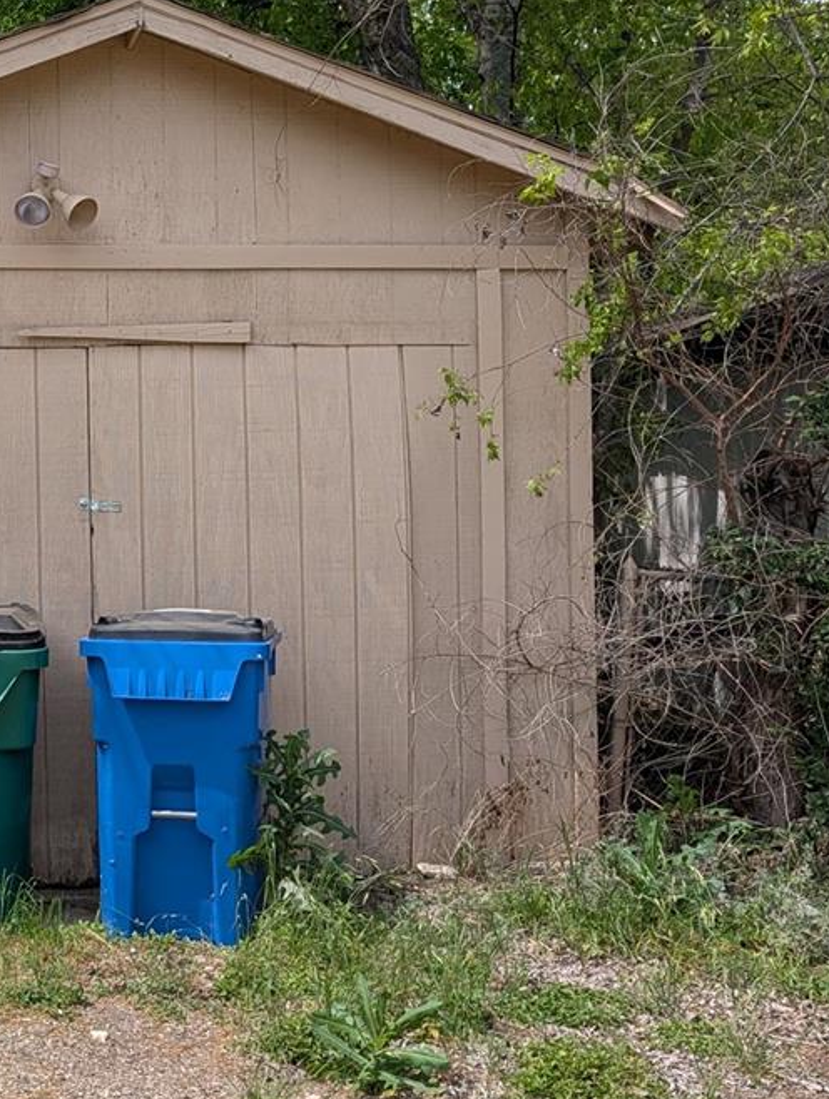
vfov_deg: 34.3
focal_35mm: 56
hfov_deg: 24.6
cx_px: -56
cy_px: 528
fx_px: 1782
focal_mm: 6.9
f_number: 1.68
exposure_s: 1/1706
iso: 22
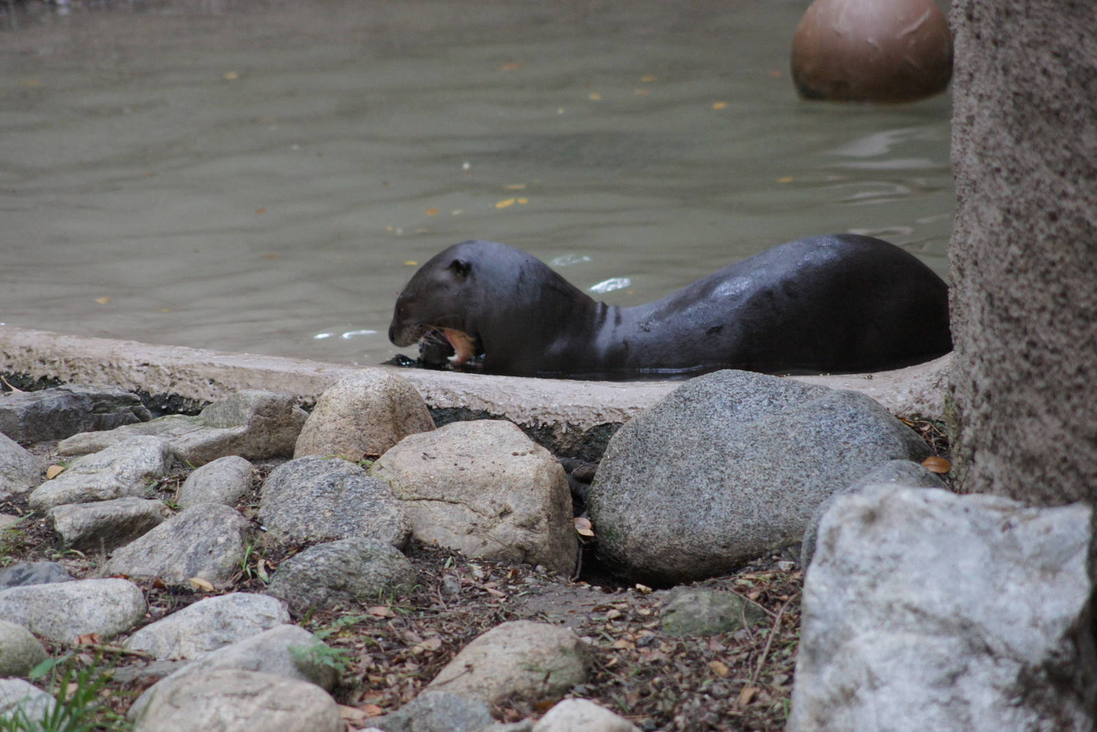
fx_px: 9142
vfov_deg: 4.6
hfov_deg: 6.9
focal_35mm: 300
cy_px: 366
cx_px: 548
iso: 1600
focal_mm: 200
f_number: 5.6
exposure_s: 1/200
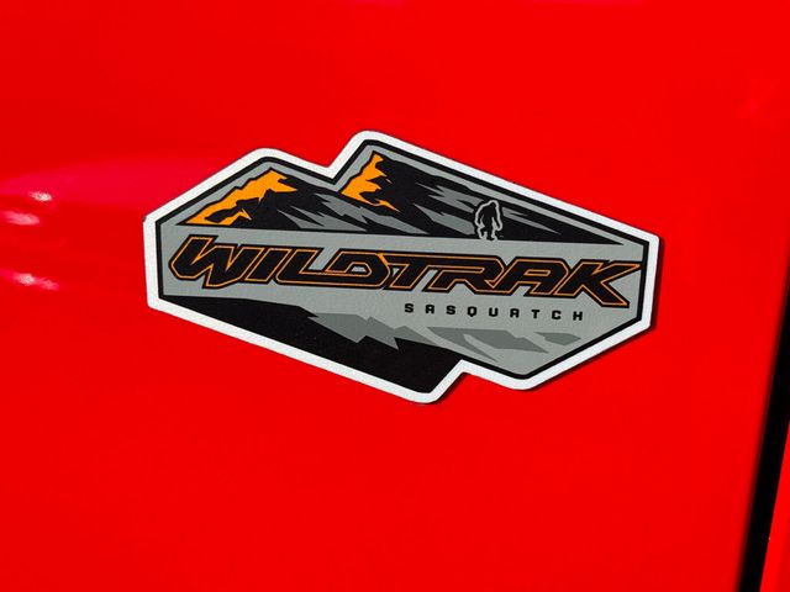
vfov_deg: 30.3
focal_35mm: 48
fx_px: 1095
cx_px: 395
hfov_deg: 39.7
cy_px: 296
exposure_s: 1/2033
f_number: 1.78
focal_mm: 6.76
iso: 64
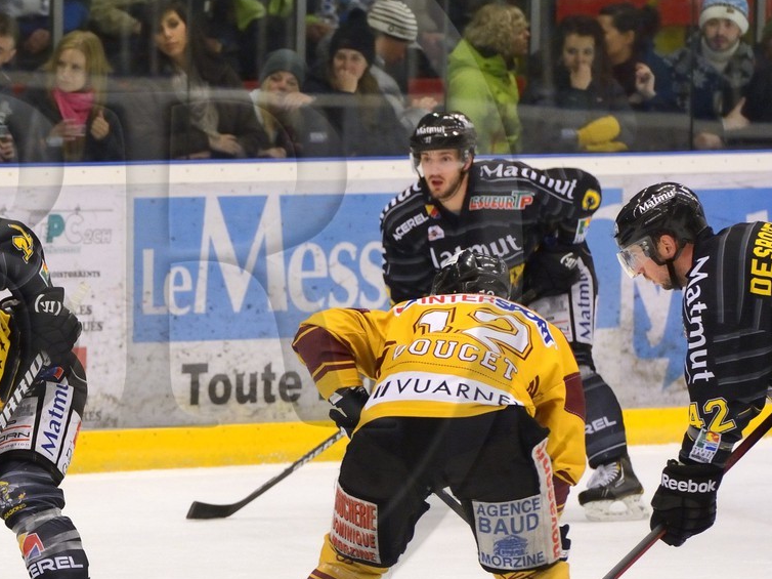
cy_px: 261
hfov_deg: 4.9
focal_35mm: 408
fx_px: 9096
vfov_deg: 3.6
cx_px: 100
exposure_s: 1/400
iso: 3200
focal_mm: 200
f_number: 5.6
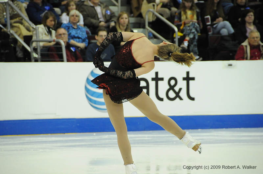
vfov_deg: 4.6
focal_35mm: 300
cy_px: 87
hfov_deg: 6.9
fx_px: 2189
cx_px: 132
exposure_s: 1/800
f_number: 5.6
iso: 3200
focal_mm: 200
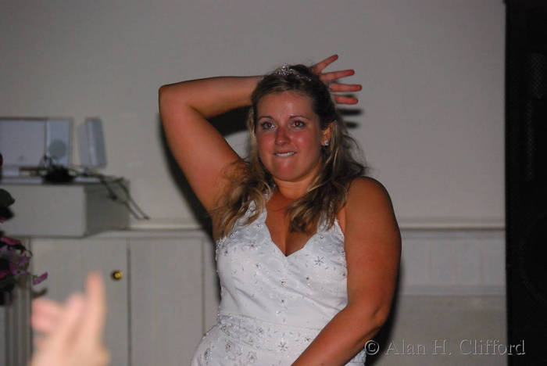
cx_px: 274
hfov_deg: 8.1
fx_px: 3878
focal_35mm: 255
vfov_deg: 5.4
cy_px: 183
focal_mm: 170
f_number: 5.6
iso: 1600
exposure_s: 1/250
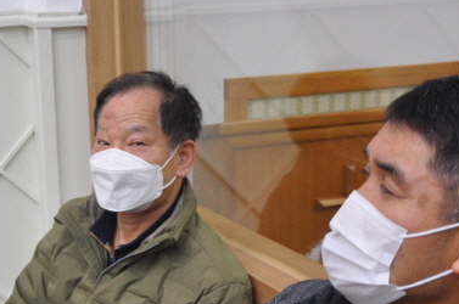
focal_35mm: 70
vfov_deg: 19.2
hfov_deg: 28.0
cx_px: 67
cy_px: 240
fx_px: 891
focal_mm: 22
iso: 400
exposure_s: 1/15
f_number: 4
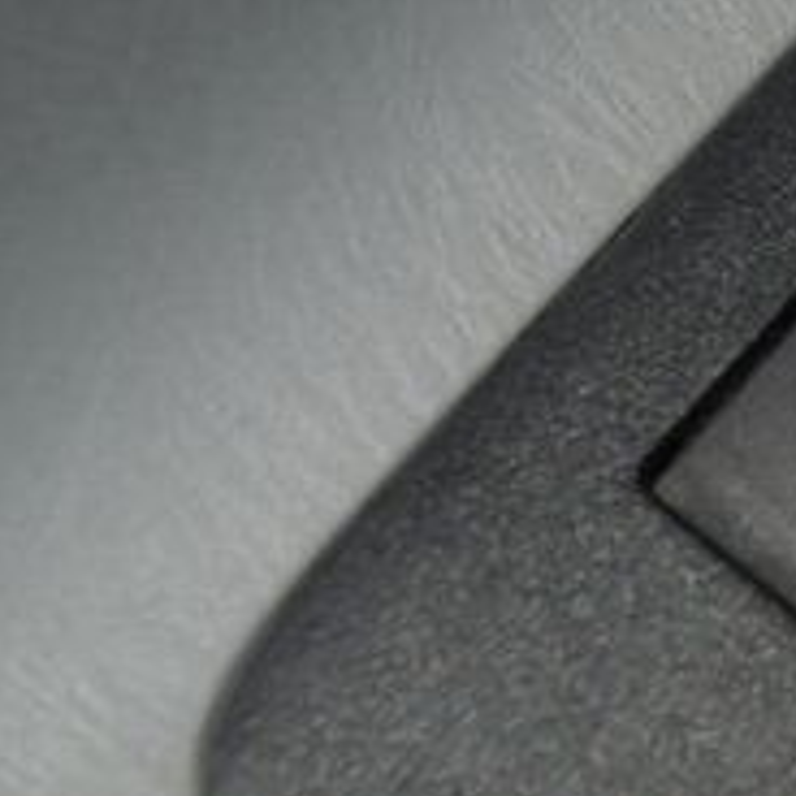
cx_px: 1306
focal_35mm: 310
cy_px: -84
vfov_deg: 5.6
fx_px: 8065
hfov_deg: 5.6
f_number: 8
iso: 100
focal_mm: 70
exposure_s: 1/125
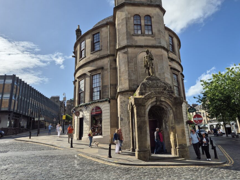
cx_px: 138
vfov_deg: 51.1
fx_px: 187
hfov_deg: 65.0
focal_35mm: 27
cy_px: 75
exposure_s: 1/2784
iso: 25
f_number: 1.8
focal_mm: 5.4
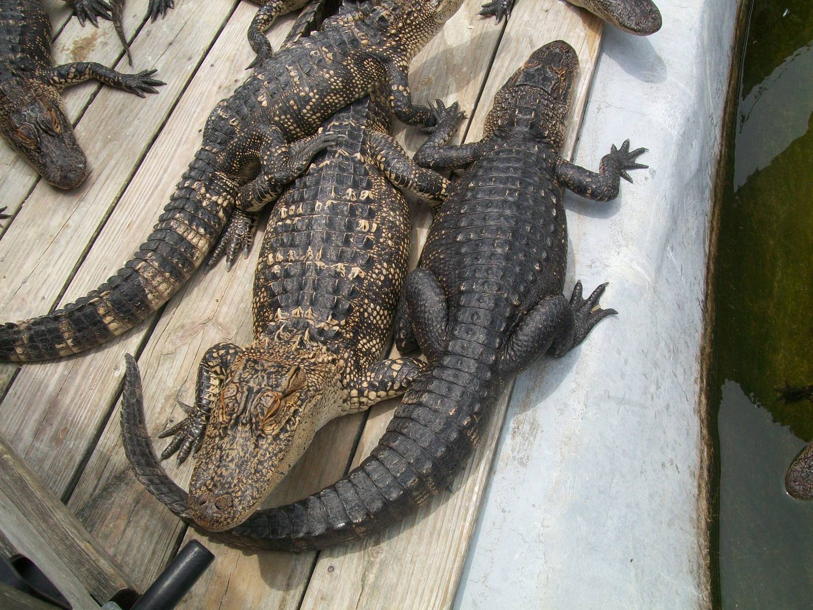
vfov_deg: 39.7
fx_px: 846
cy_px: 305
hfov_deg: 51.4
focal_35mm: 36
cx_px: 406
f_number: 4.8
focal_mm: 6
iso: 64
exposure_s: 1/320
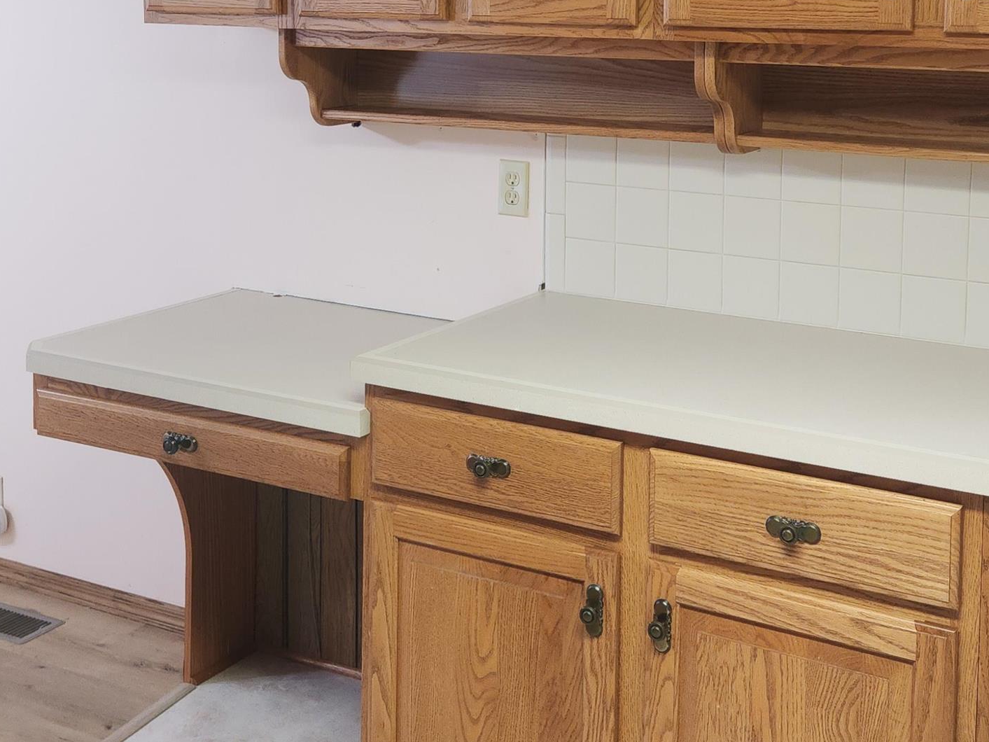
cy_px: 119
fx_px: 1429
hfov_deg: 38.1
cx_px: 545
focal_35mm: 50
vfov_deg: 28.3
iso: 320
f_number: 1.8
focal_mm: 5.4
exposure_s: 1/120
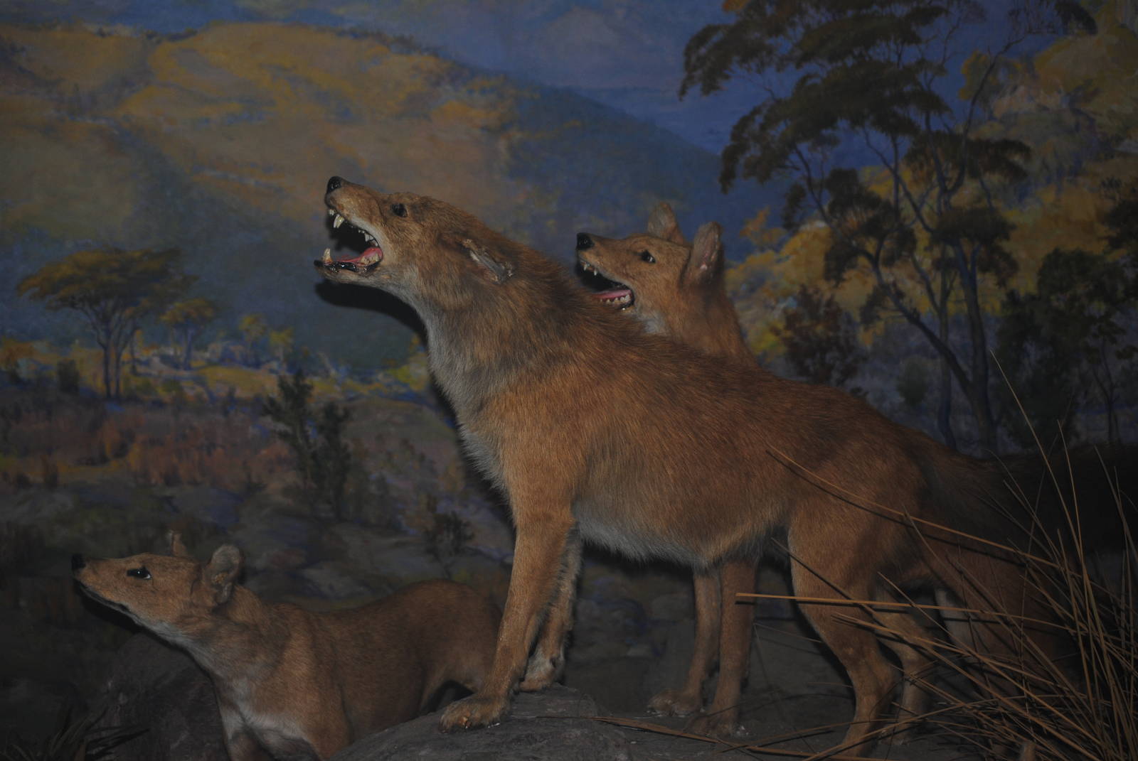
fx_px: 2611
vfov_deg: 16.6
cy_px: 380
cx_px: 569
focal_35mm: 82
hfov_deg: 24.6
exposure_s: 1/60
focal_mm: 55
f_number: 4
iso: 200
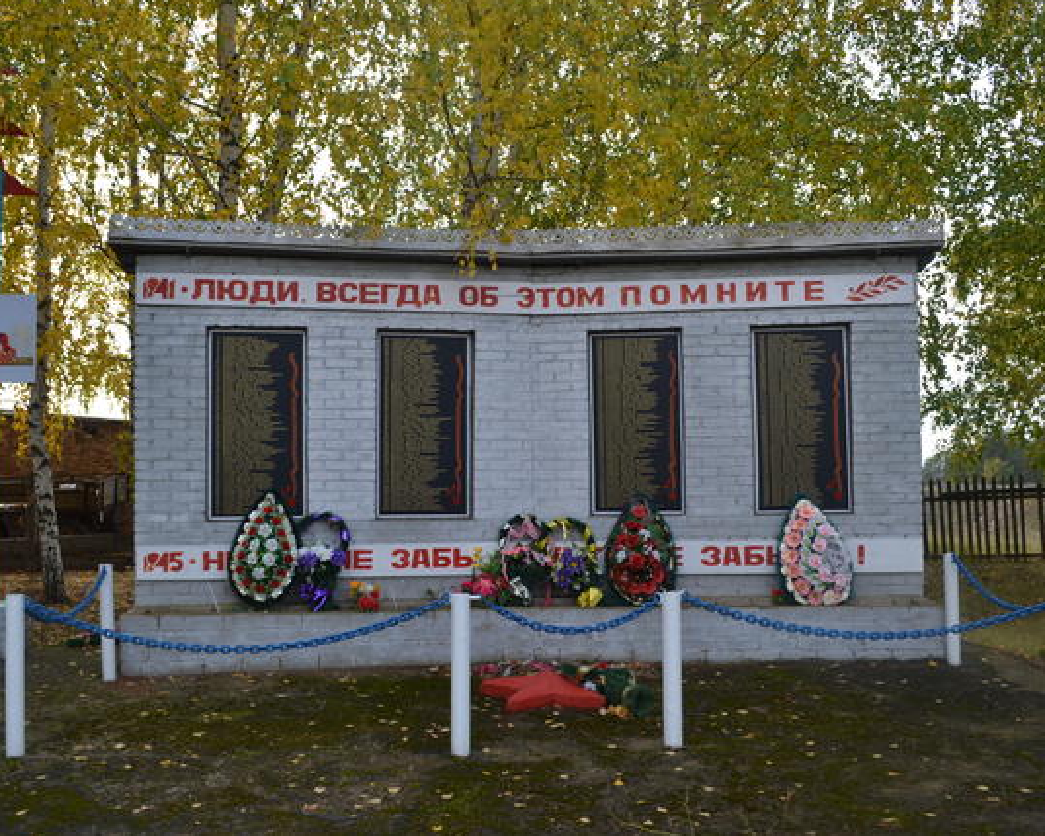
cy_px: 414
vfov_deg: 47.1
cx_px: 496
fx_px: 959
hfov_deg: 57.2
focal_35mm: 31
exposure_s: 1/125
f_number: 5.6
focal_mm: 18
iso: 100
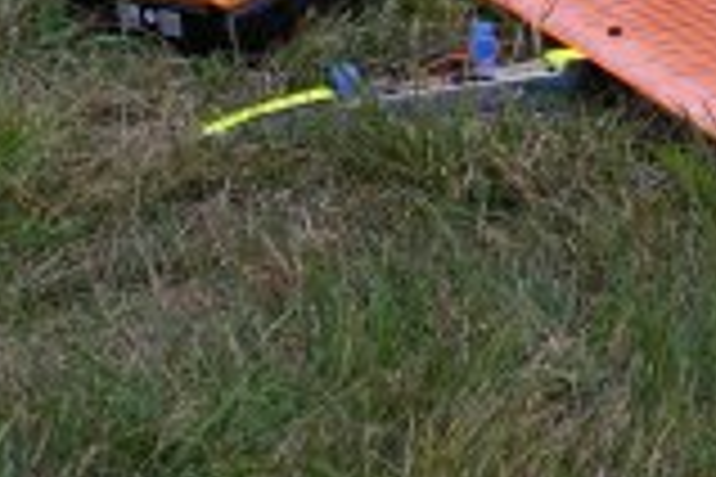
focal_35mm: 313
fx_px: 6225
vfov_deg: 4.4
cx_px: 849
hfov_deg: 6.5
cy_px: 14
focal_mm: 100
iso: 640
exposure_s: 1/1000
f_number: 8
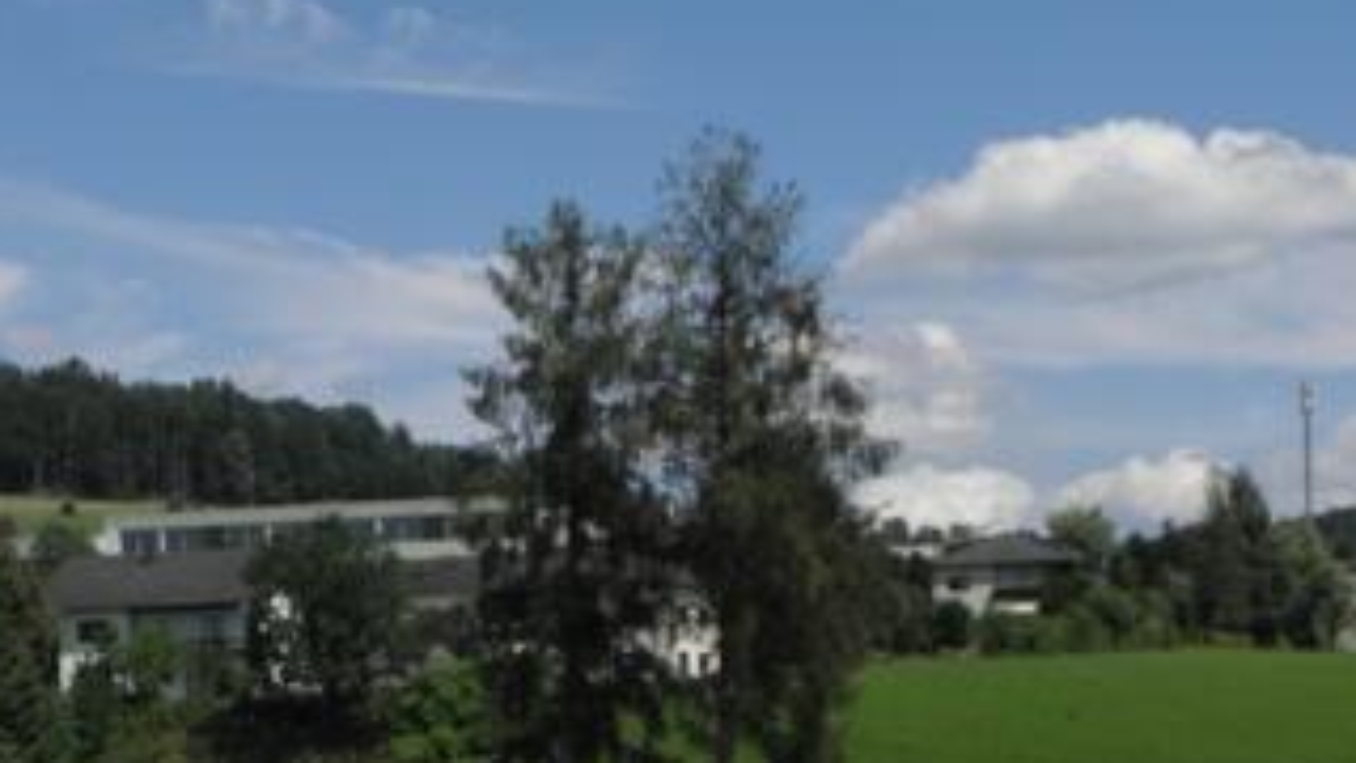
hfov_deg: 23.9
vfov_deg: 13.4
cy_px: 907
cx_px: 345
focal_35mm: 88
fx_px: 3164
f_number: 5.6
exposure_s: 1/400
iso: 64
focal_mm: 7.87
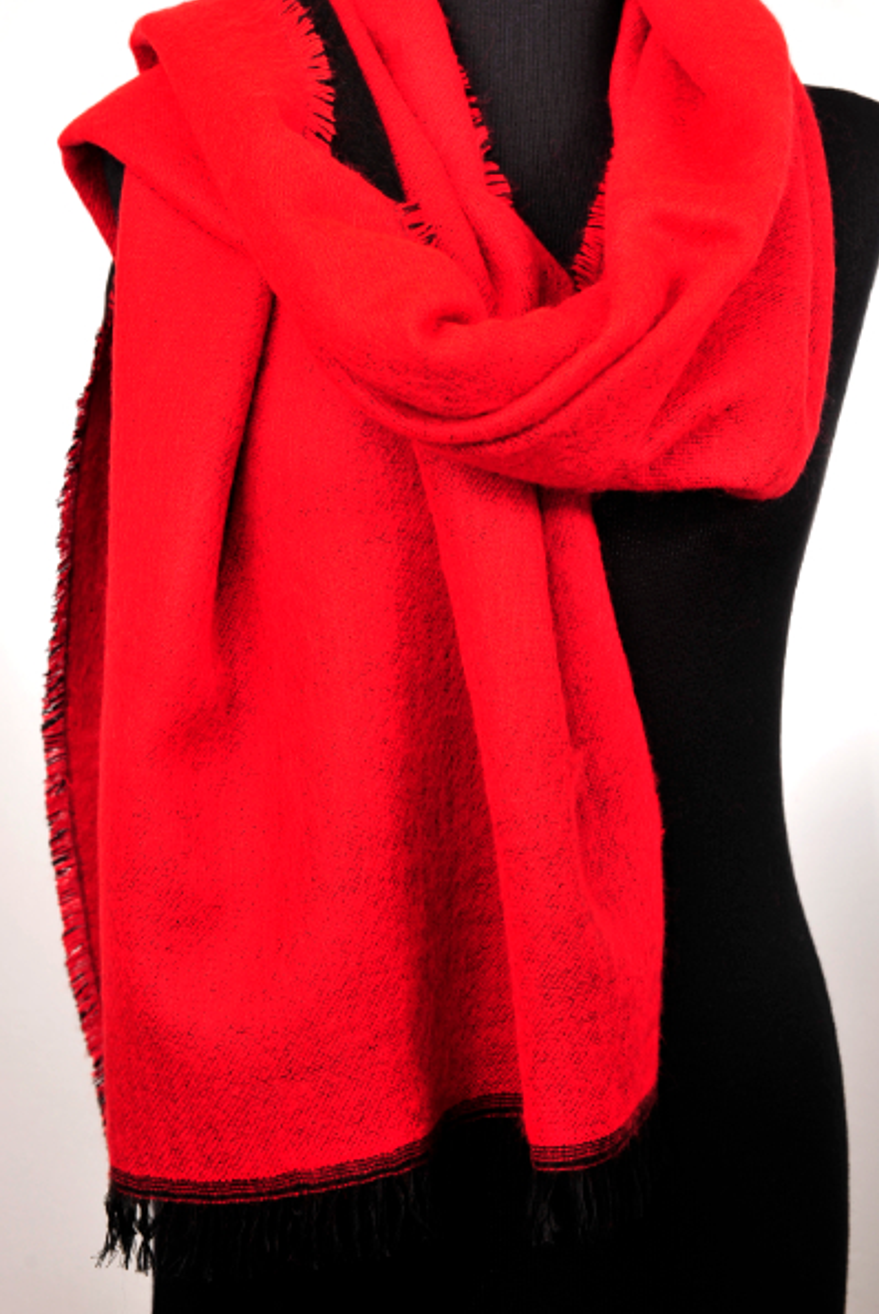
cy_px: 495
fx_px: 2302
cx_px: 457
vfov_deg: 31.7
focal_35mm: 63
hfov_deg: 21.6
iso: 200
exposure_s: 1/125
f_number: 9
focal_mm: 50
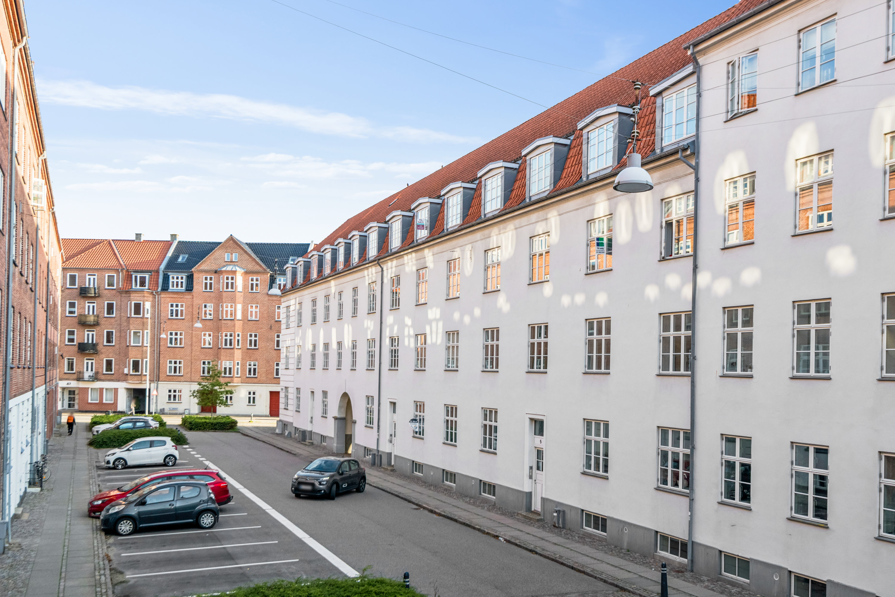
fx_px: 795
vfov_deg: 41.1
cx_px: 448
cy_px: 298
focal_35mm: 32
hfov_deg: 58.7
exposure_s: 1/200
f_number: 11
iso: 800
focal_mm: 32
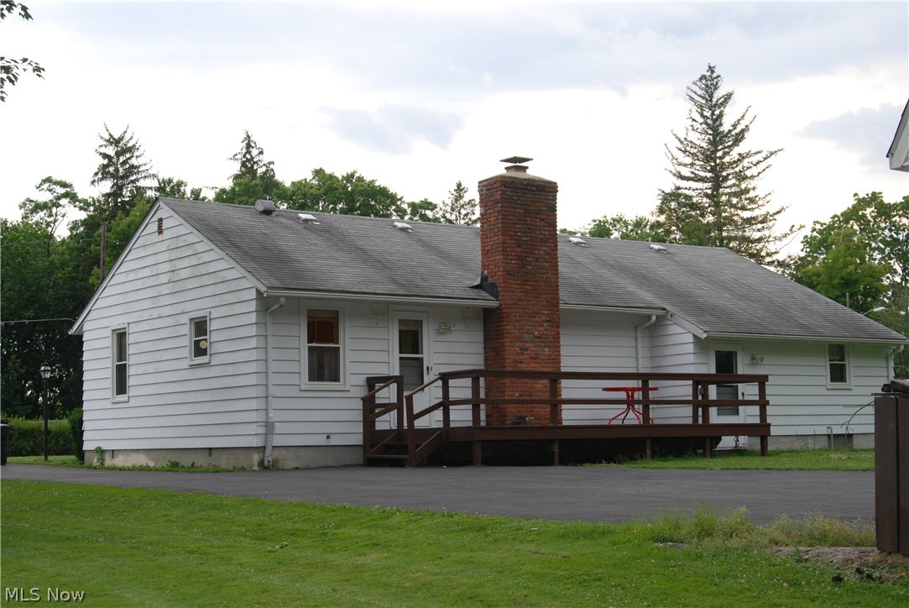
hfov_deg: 33.4
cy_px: 304
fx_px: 1516
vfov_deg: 22.7
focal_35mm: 60
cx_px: 454
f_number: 5.6
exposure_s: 1/200
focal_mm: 40
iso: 400
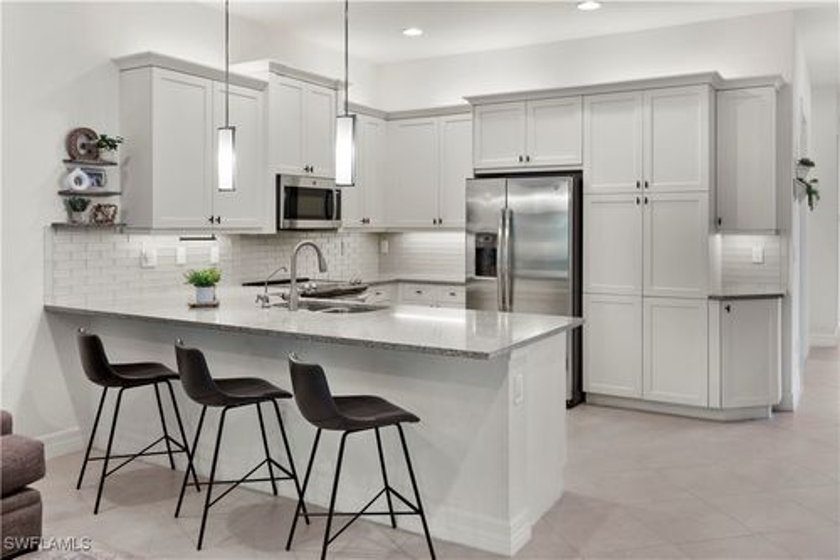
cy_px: 280
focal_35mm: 28
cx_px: 420
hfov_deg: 65.5
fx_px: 653
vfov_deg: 46.4
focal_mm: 28
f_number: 9
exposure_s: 1
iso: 320
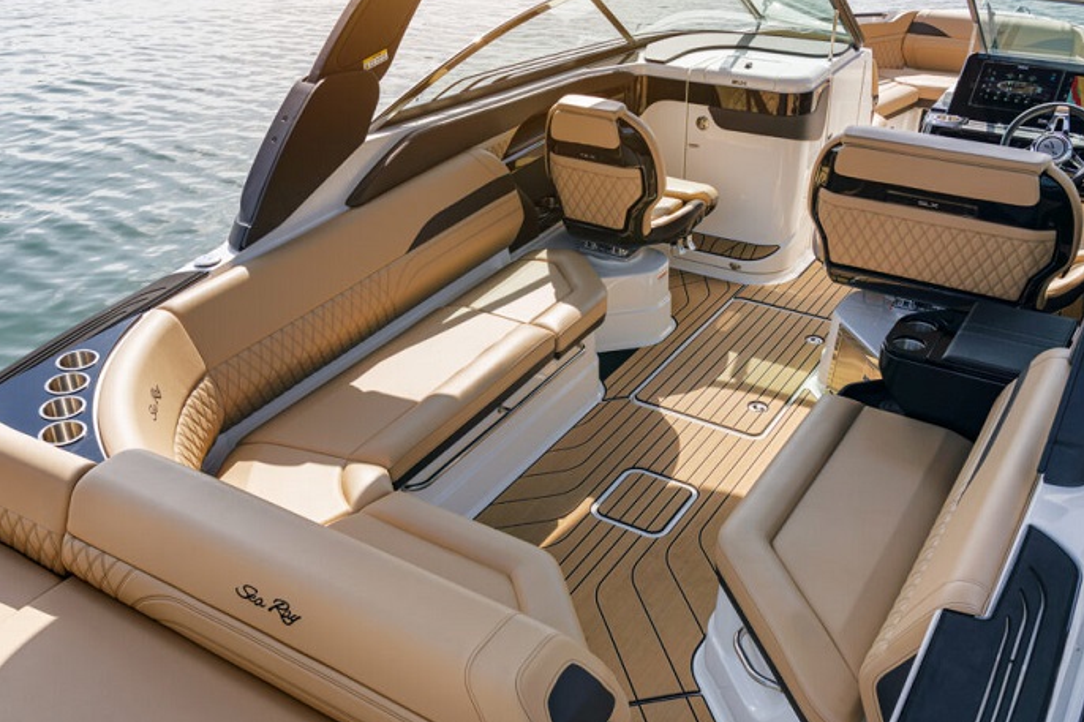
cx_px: 506
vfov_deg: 37.8
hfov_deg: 54.4
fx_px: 1054
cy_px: 396
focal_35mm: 35
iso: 100
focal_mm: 30
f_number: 8
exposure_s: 1/250
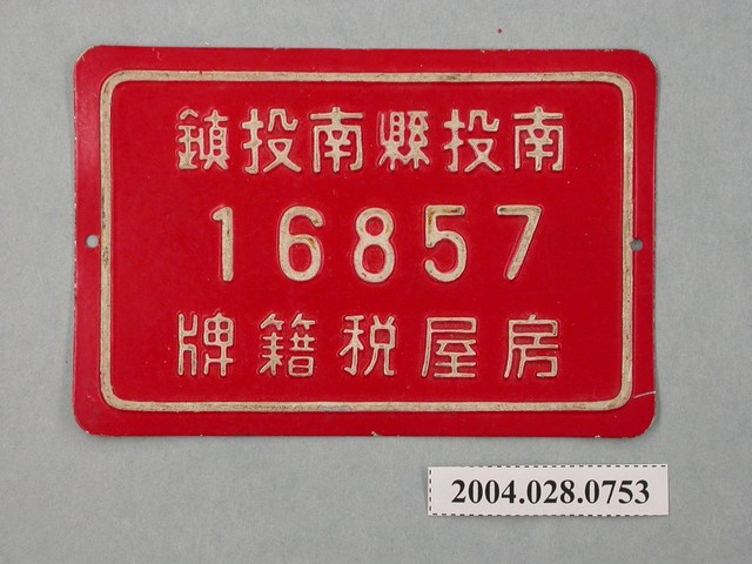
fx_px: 2194
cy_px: 282
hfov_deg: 19.4
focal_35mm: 101
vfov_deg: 14.6
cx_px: 376
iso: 100
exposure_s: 1/30
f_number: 4.5
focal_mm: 20.9
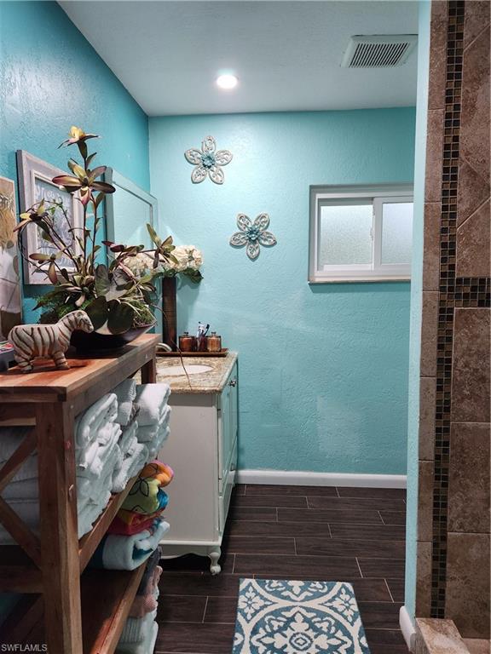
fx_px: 435
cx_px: 246
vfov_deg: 73.9
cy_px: 327
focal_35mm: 23
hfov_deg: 58.9
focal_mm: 5.4
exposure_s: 1/120
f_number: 1.8
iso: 250
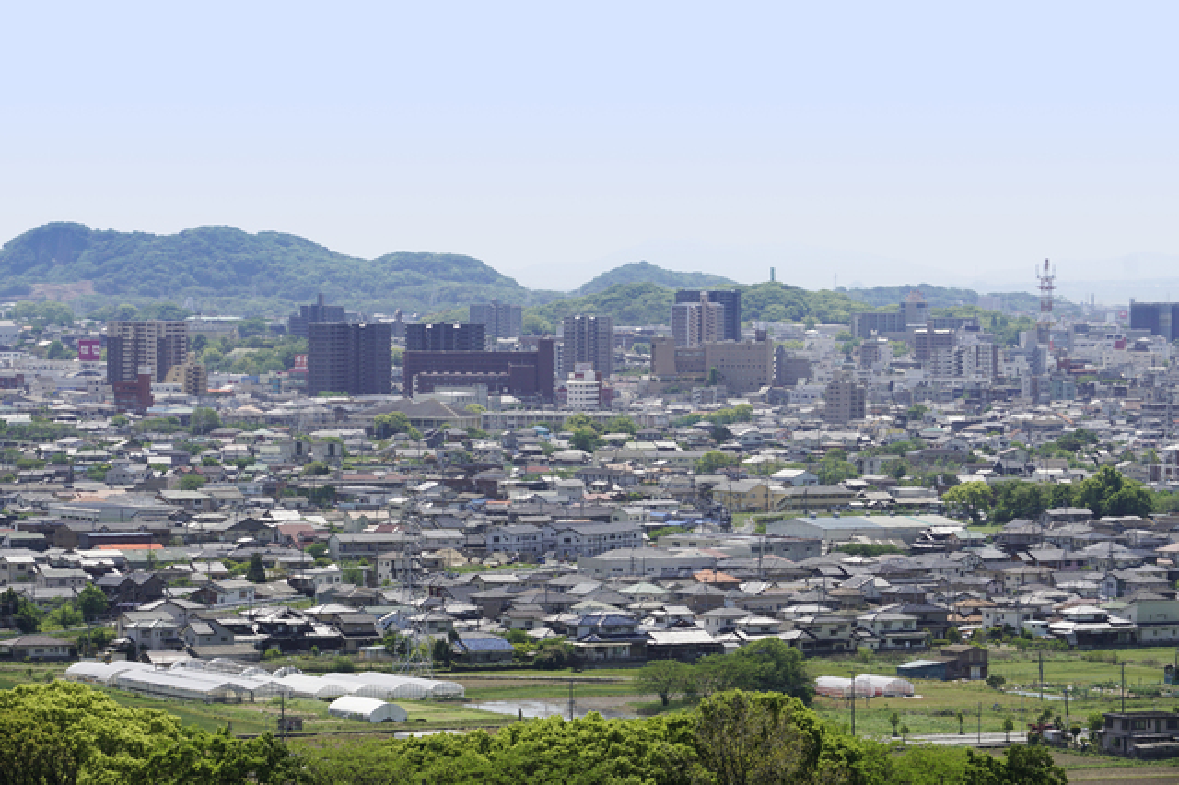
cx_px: 590
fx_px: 5941
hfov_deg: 11.3
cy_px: 392
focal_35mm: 182
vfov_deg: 7.6
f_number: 10
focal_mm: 121
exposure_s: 1/500
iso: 200
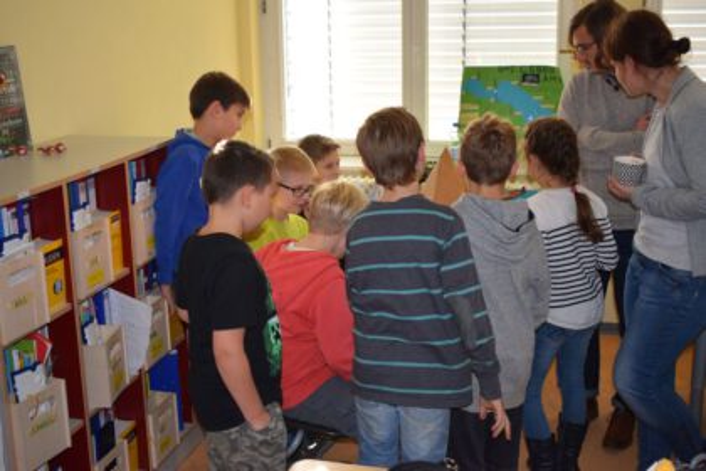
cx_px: 353
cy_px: 236
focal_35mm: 46
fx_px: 912
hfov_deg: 42.3
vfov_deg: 28.9
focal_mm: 31
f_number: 4.5
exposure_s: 1/80
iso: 800
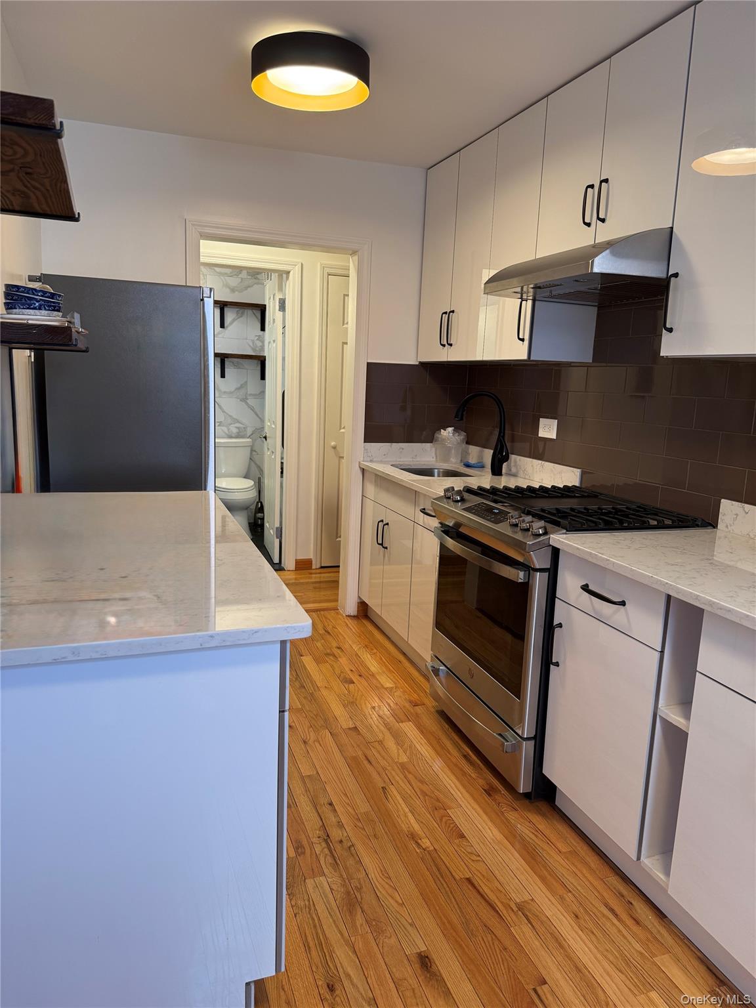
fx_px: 699
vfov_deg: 71.6
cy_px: 504
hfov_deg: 56.8
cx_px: 378
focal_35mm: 24
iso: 160
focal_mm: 6.76
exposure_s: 1/60
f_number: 1.78
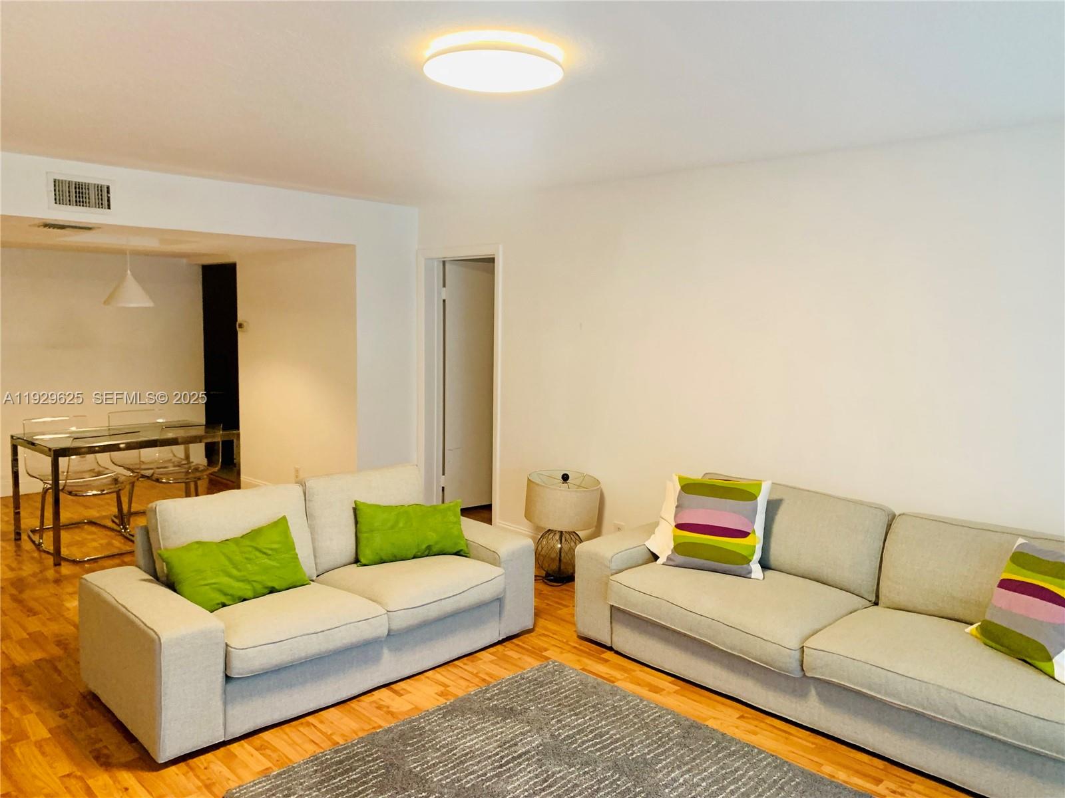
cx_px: 532
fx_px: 800
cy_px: 399
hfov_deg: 67.3
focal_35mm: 26
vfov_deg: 53.1
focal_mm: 4.25
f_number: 1.8
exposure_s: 1/60
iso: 250
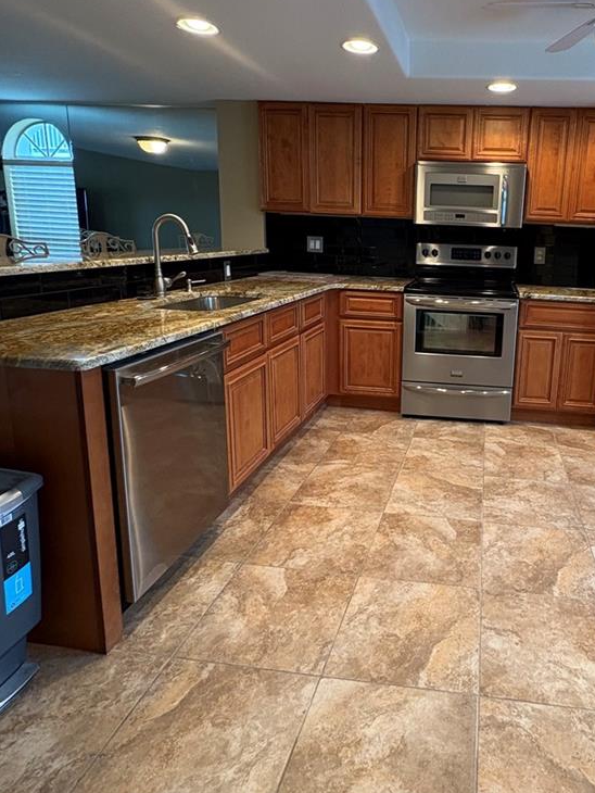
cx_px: 434
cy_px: 342
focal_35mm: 23
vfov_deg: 73.5
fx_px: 527
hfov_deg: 56.5
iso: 400
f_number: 2.2
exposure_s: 1/60
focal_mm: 2.22
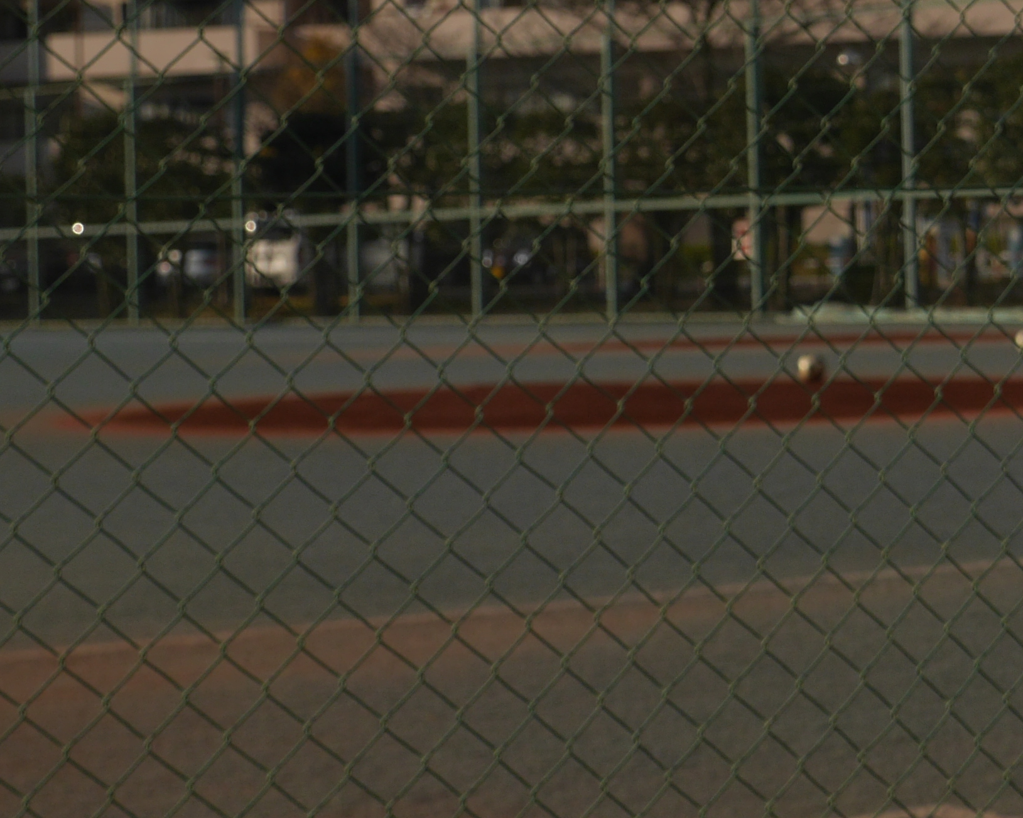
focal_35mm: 127
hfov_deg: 14.5
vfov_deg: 12.1
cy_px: 268
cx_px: 1345
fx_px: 3845
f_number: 4
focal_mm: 23
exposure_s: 1/2500
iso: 200
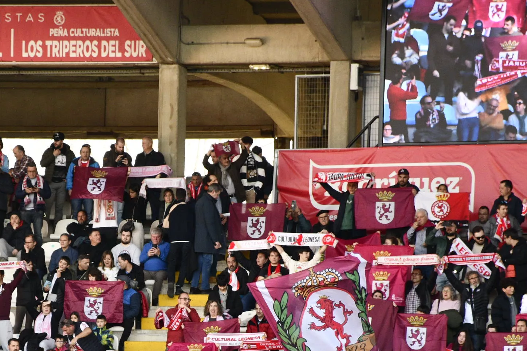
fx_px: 5914
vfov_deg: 3.4
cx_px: 152
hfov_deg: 5.1
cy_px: 322
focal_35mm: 404
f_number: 5.6
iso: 800
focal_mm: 140
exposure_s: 1/320
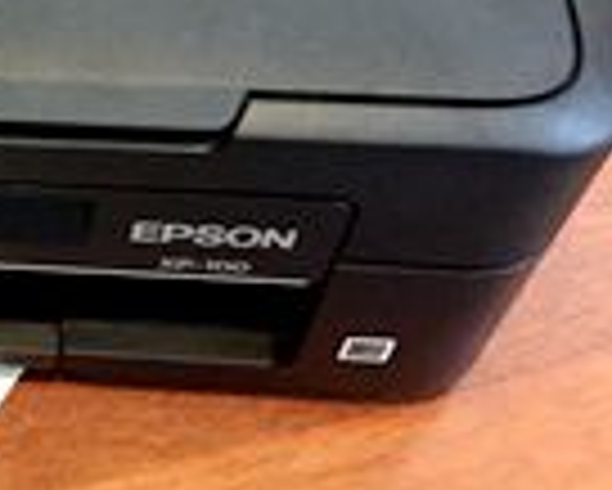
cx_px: -212
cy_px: 58
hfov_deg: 20.7
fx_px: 1504
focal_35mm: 83
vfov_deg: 18.2
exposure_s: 1/15
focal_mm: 4.15
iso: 500
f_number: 2.2
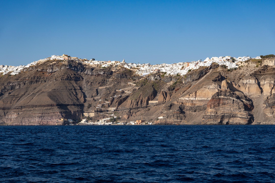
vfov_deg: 18.2
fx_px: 573
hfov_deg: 27.0
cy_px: 92
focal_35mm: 75
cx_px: 138
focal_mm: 50
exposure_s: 1/800
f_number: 5.6
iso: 100
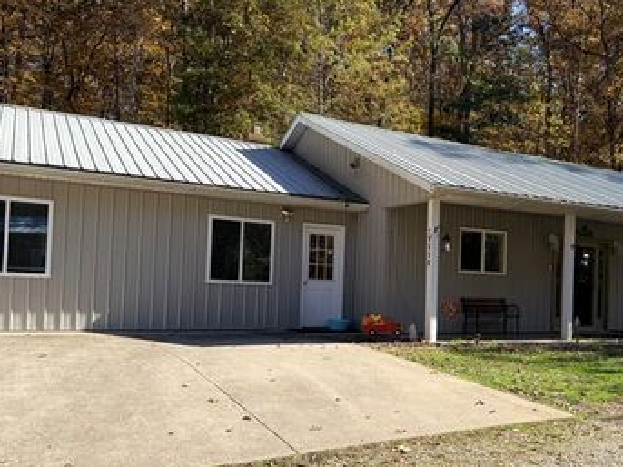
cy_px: 272
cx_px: 400
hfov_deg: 51.9
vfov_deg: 40.6
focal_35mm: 35
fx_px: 630
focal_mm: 6.76
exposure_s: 1/2703
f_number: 1.78
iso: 80
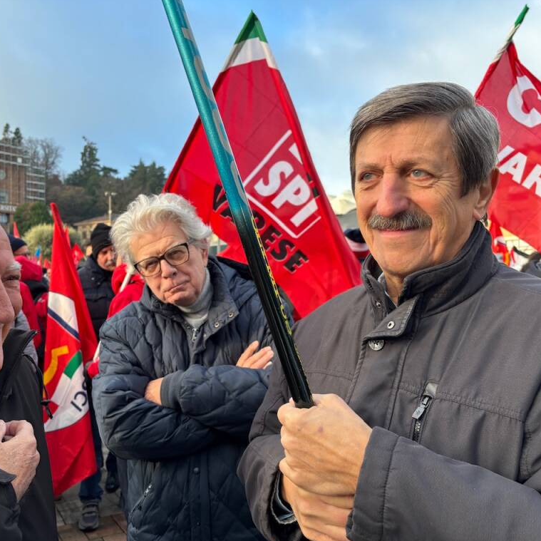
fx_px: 548
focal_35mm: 31
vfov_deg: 52.5
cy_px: 272
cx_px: 218
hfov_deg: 52.2
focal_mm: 5.96
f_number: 1.6
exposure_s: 1/319
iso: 50
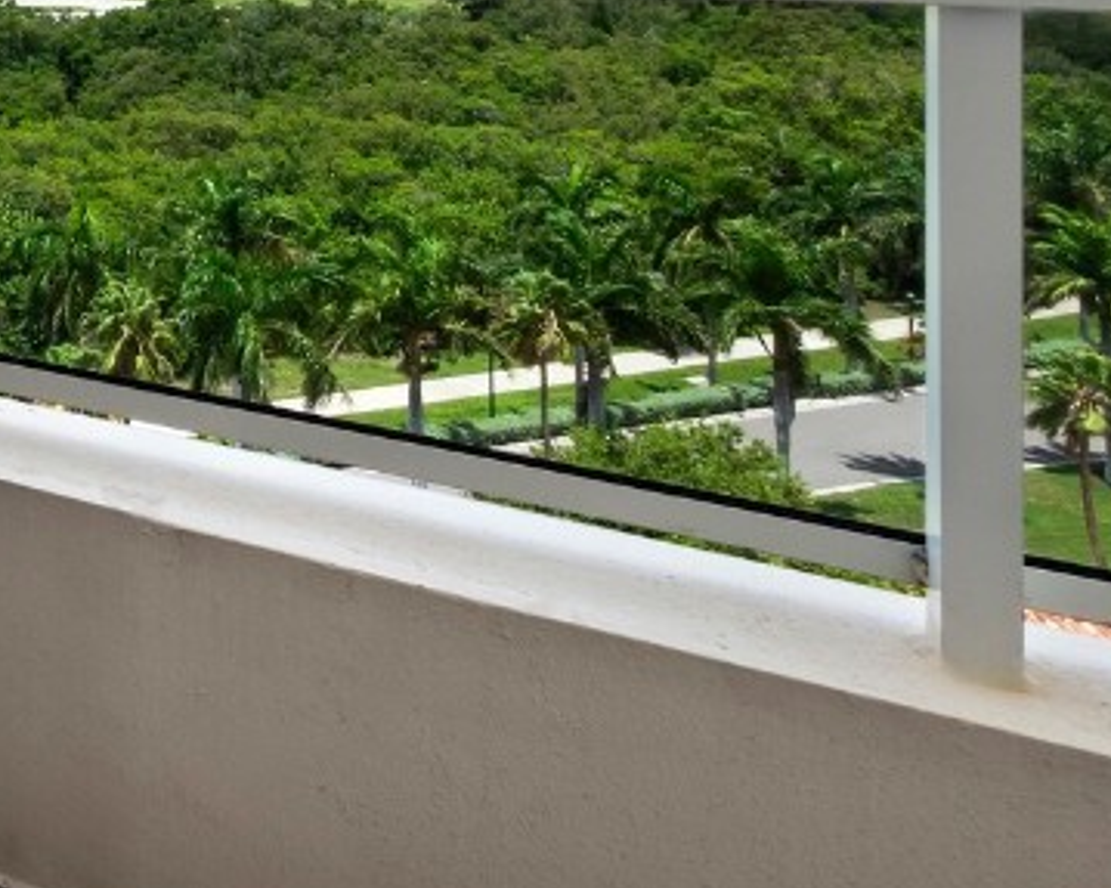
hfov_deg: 32.2
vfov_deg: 32.2
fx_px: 1282
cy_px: -155
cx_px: -409
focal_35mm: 39
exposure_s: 1/100
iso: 400
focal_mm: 7
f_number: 11
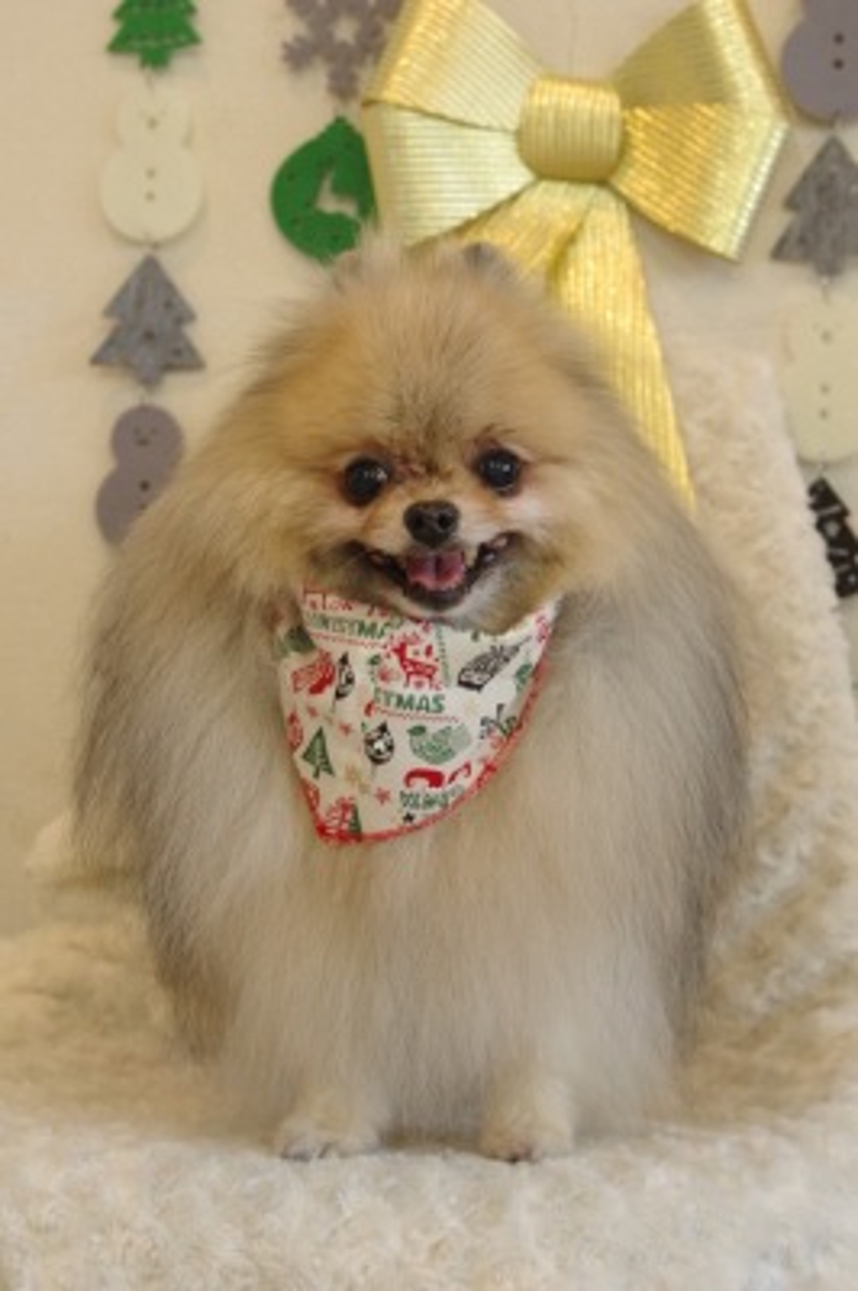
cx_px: 429
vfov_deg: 27.0
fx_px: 2686
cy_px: 646
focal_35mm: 75
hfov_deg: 18.2
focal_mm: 50
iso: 3200
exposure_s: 1/100
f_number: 7.1
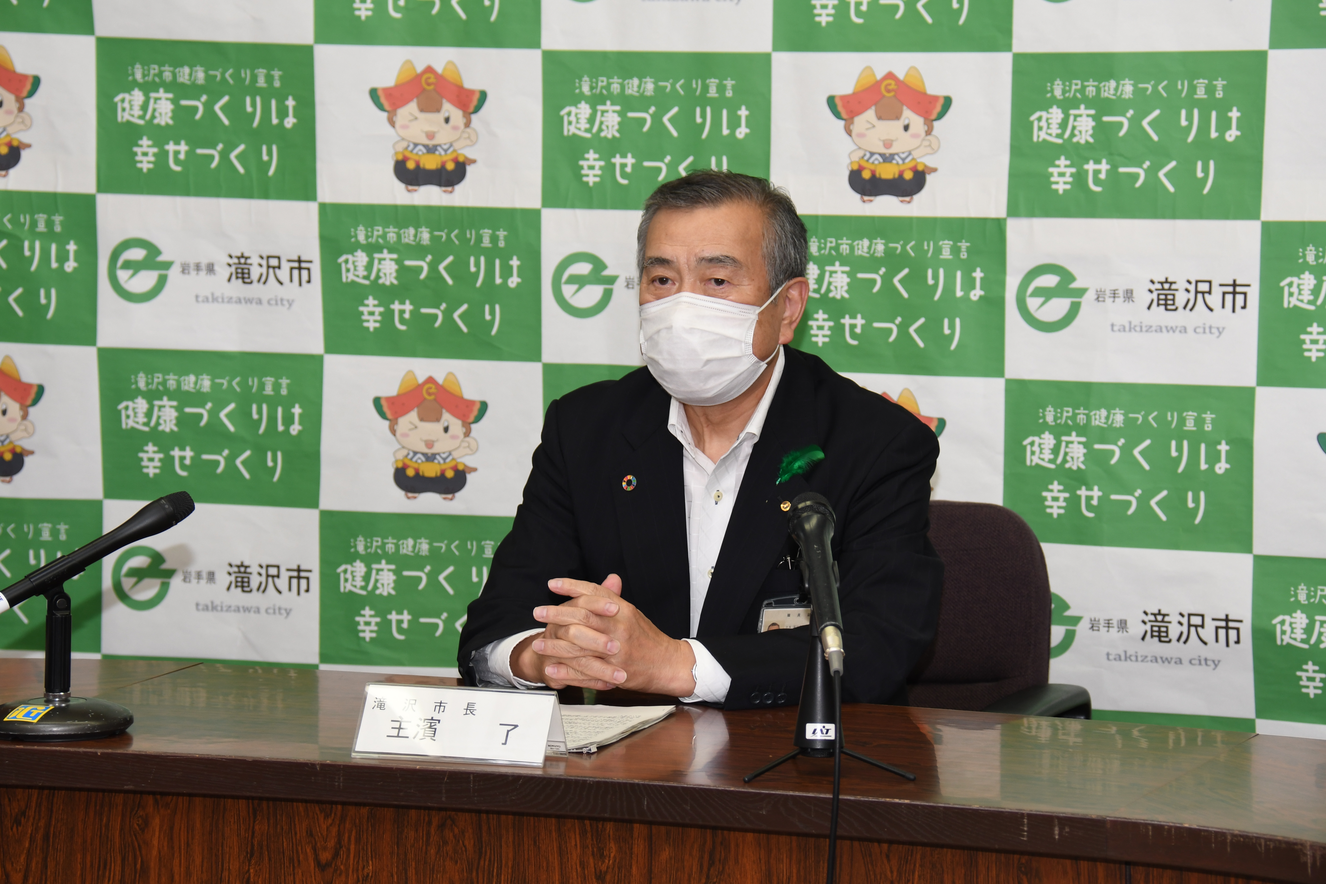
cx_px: 663
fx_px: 5248
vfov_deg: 9.6
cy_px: 442
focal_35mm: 142
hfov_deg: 14.4
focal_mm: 95
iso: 400
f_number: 5.6
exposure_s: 1/100
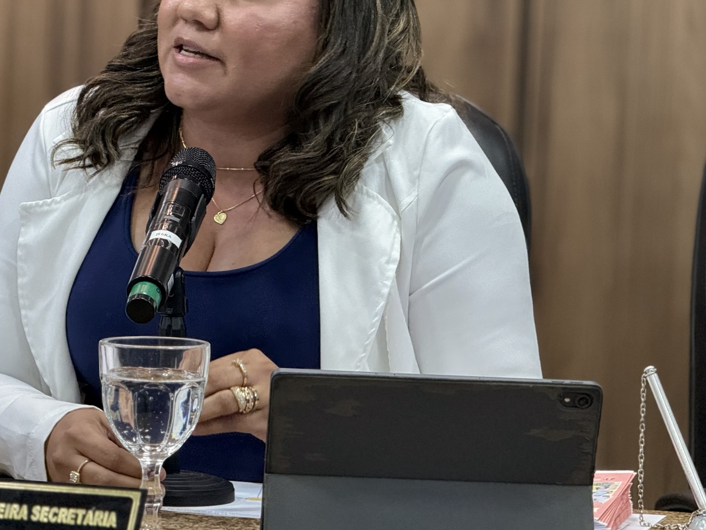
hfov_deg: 11.4
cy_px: 183
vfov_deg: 8.6
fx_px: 3528
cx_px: 285
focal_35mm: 173
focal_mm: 15.66
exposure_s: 1/60
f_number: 2.8
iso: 640
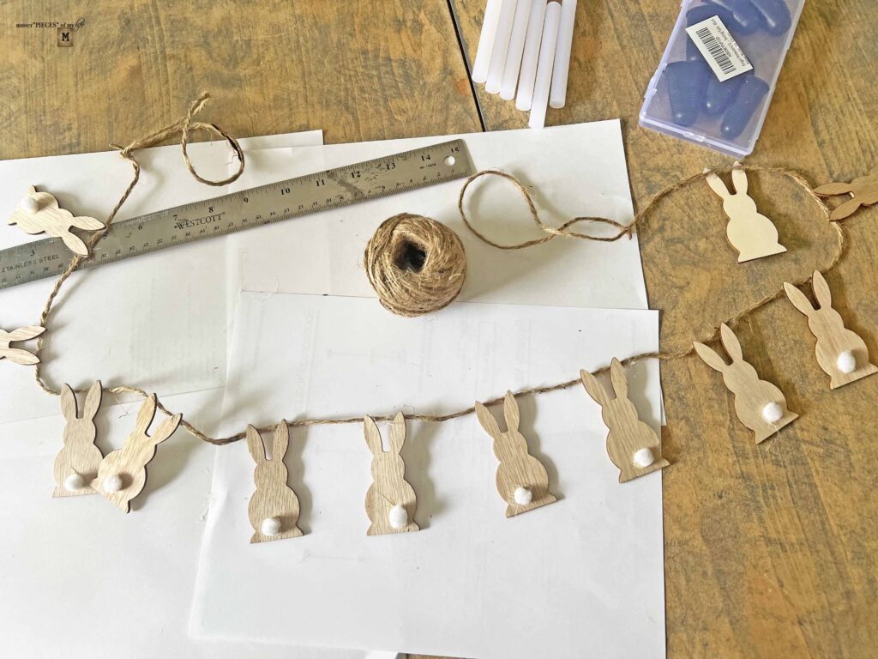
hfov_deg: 67.3
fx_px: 659
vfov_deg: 53.1
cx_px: 439
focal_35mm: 26
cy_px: 330
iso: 125
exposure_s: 1/121
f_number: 1.5
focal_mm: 5.7
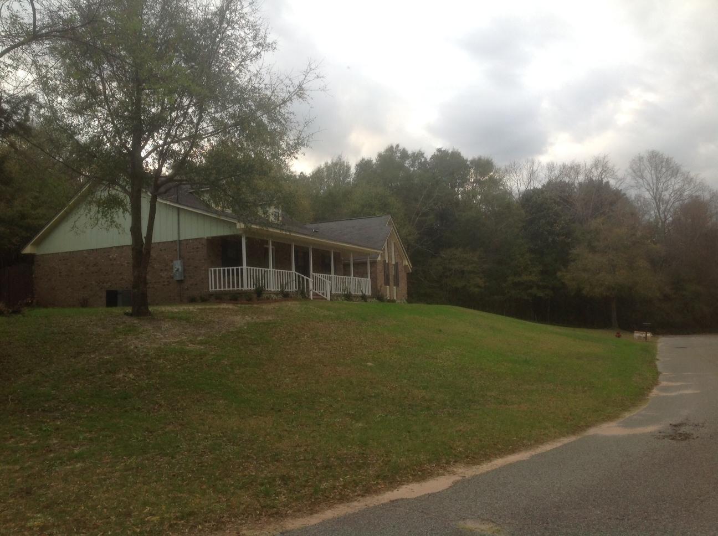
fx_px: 725
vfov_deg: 40.6
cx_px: 359
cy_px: 268
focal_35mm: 35
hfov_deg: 52.7
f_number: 2.4
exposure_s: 1/138
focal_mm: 4.28
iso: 50
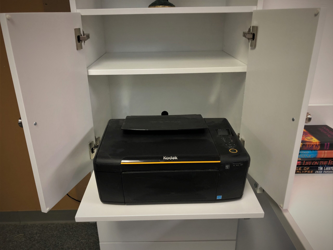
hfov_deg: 63.4
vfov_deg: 49.7
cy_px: 125
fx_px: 269
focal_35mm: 28
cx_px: 166
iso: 40
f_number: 1.8
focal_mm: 3.99
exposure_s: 1/15
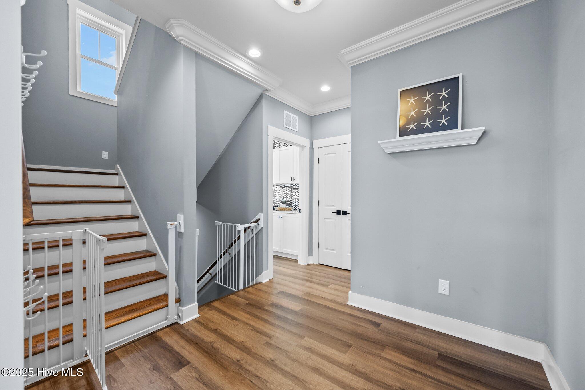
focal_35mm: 14
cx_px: 292
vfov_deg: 81.2
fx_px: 227
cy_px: 195
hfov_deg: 104.3
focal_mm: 14
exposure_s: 1/5
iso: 640
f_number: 7.1
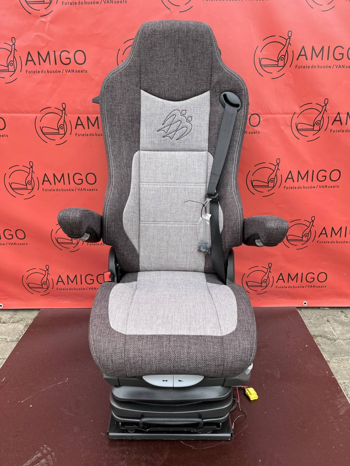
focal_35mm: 26
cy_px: 233
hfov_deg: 53.1
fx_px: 351
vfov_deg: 67.3
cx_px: 175
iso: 50
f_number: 1.6
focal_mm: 5.1
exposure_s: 1/793
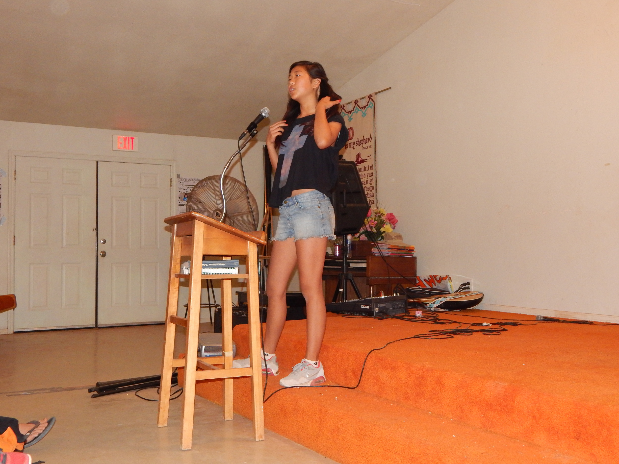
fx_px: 680
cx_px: 310
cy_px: 232
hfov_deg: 49.0
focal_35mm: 38
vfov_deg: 37.7
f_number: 3.4
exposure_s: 1/30
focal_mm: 6.8
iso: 400
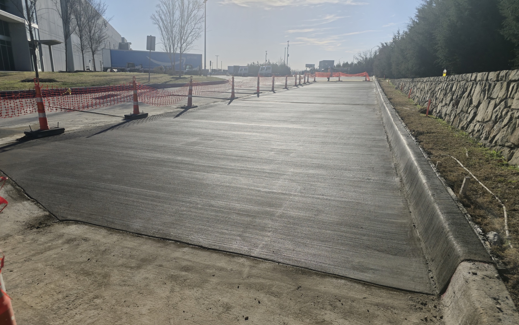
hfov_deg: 72.5
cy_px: 185
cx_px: 257
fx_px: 354
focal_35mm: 25
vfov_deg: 49.1
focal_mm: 6.3
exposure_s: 1/6410
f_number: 1.7
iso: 12
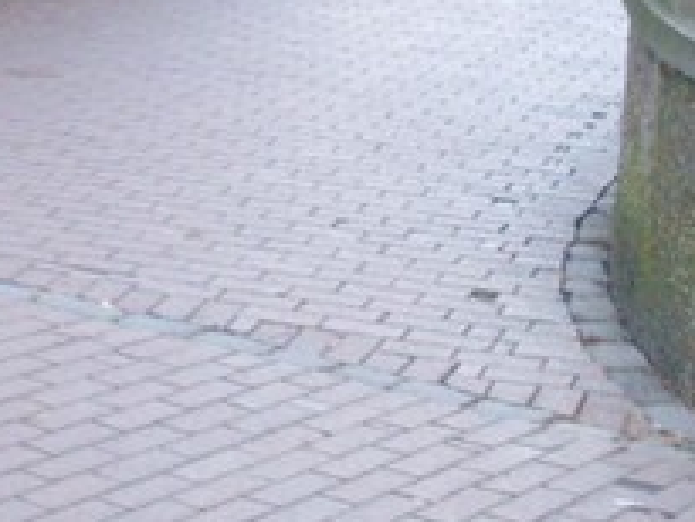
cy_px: -130
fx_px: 2290
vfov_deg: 12.6
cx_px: 131
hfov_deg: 17.1
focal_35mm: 114
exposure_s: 1/10
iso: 200
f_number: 2.8
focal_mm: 6.3
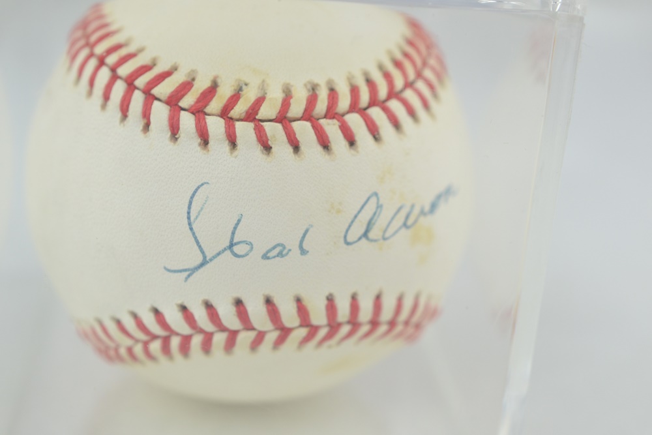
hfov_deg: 33.4
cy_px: 218
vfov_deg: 22.6
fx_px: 1087
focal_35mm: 60
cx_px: 326
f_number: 8
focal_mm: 40
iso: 400
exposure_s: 1/125
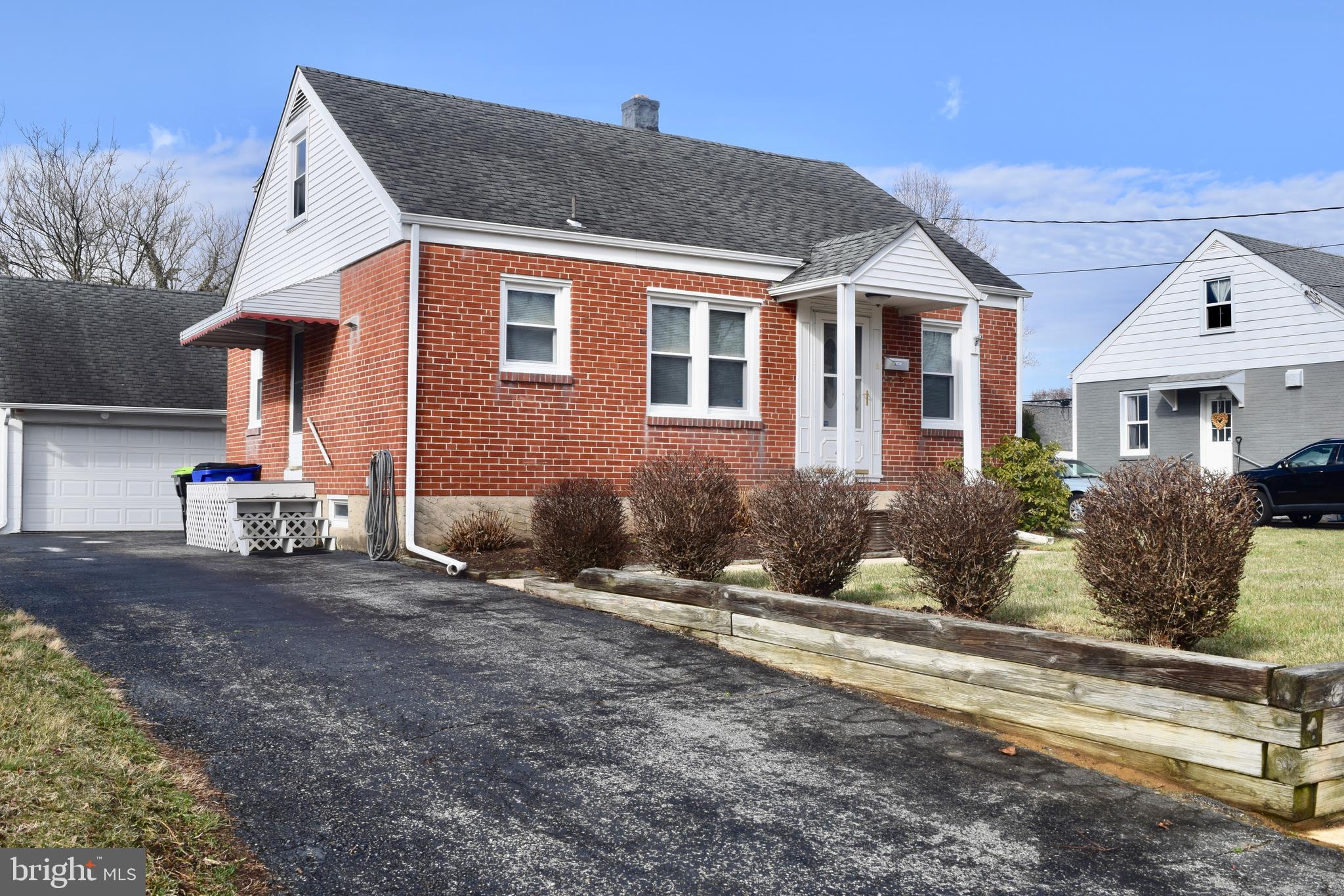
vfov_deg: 38.4
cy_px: 448
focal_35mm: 34
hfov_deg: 55.1
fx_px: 1288
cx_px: 672
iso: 200
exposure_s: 1/400
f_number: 10
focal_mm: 23
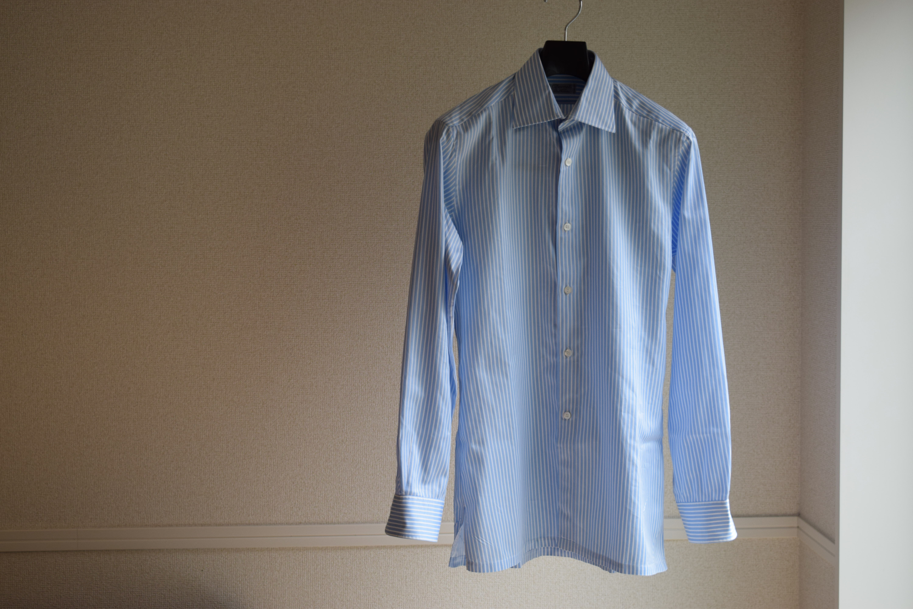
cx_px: 456
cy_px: 304
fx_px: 1445
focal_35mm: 57
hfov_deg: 35.1
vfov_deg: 23.8
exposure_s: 1/125
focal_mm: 38
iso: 400
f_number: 5.6
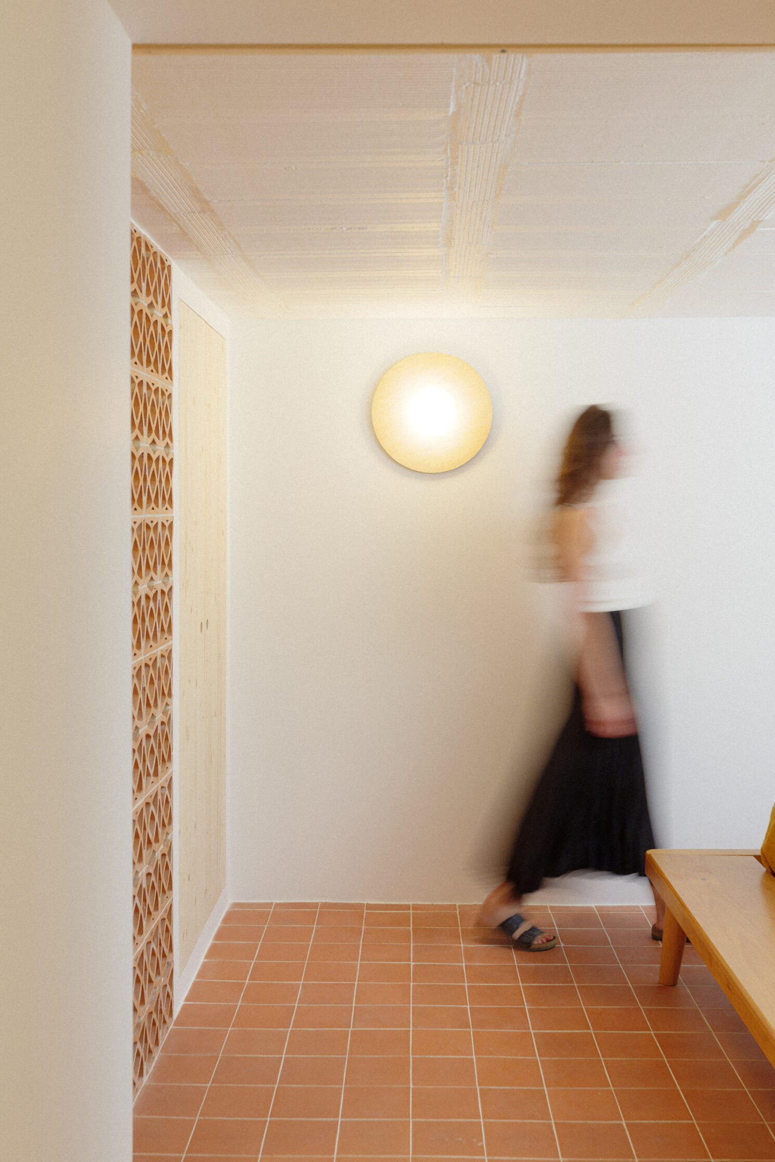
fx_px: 1259
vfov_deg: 49.5
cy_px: 525
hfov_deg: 34.2
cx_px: 415
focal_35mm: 39
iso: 200
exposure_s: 1/5
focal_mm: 32
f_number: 6.3
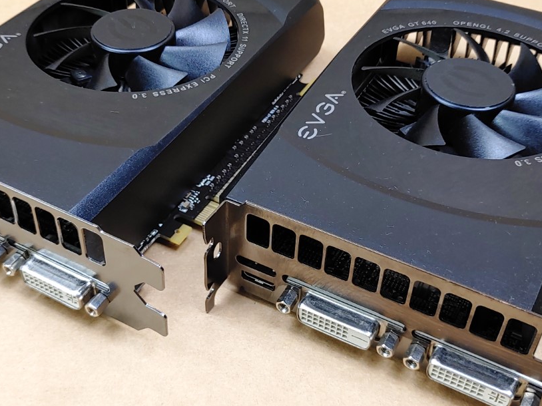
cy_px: 211
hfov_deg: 41.2
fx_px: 720
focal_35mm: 46
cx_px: 252
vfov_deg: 31.5
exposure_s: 1/120
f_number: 1.8
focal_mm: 4.36
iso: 50
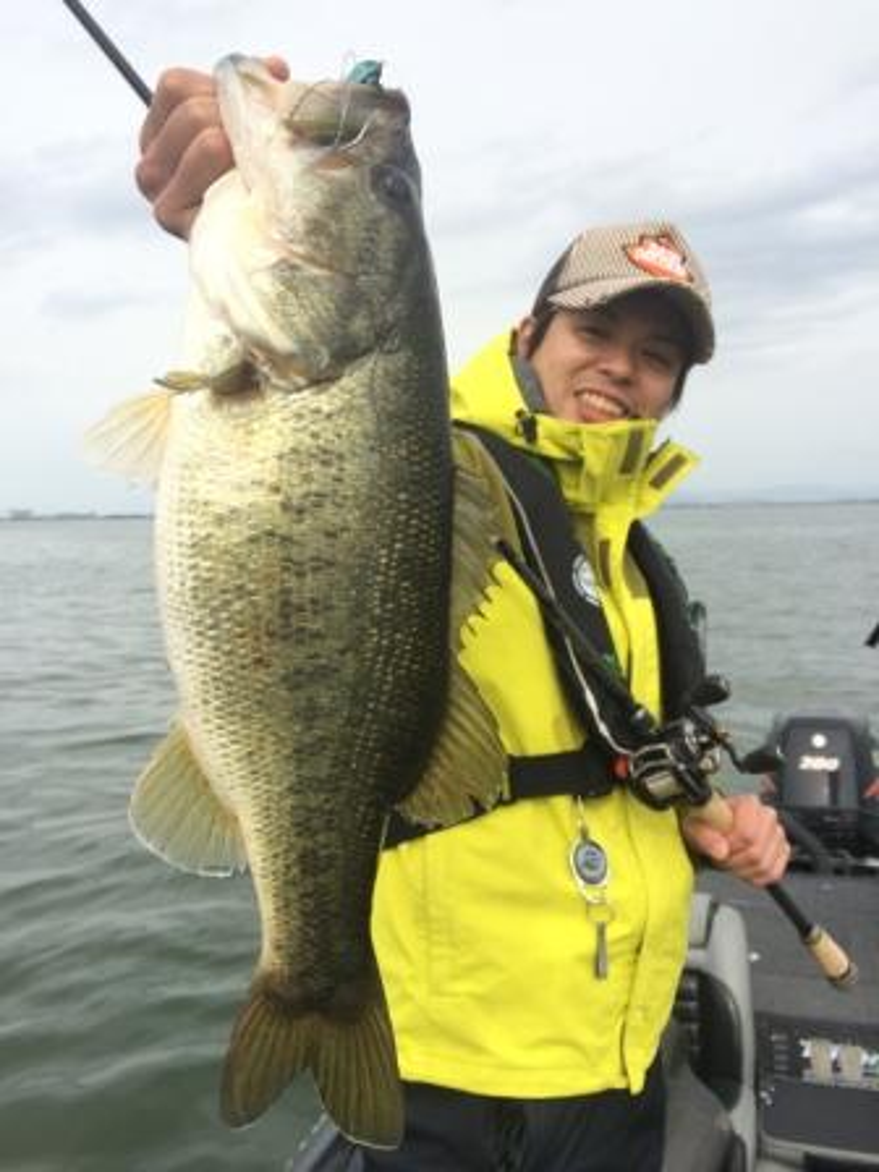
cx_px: 440
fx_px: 982
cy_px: 586
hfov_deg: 48.2
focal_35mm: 29
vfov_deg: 61.7
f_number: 2.2
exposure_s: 1/954
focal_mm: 4.15
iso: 32
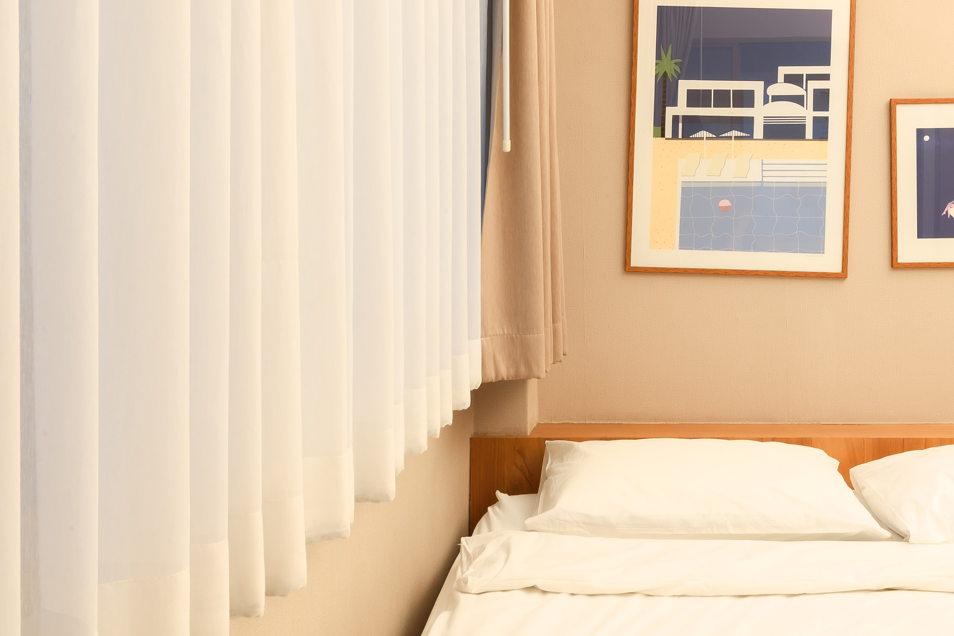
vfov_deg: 35.7
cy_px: 235
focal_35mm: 37
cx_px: 639
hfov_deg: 50.9
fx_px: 980
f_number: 22
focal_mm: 24
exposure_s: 1/8
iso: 640
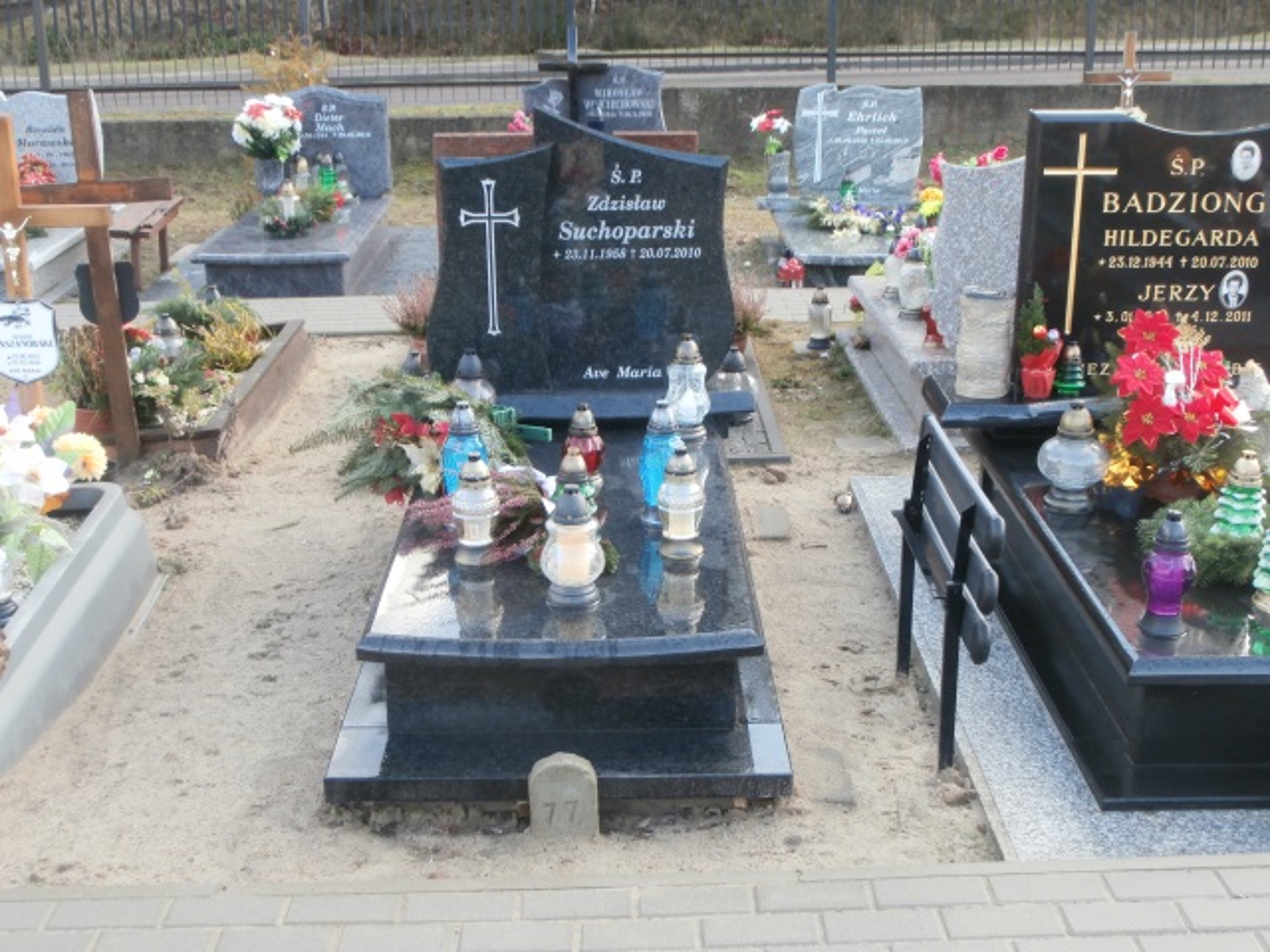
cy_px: 476
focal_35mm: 47
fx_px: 1724
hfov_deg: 40.4
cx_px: 635
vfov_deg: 30.9
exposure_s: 1/50
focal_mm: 8.29
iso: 100
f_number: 4.2
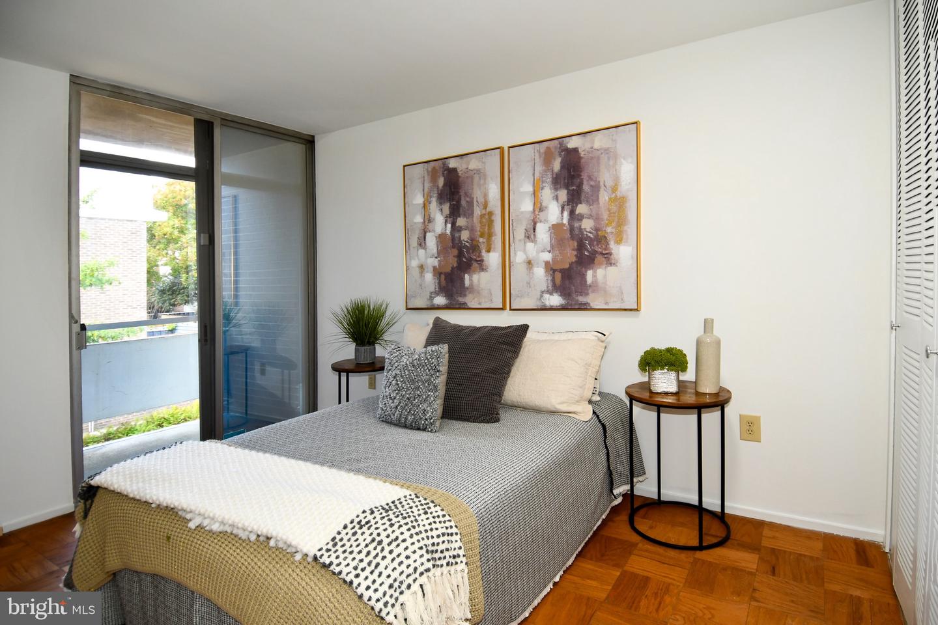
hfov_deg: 90.0
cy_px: 312
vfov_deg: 67.4
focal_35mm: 18
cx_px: 469
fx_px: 469
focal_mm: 12
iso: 280
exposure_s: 1/60
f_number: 4
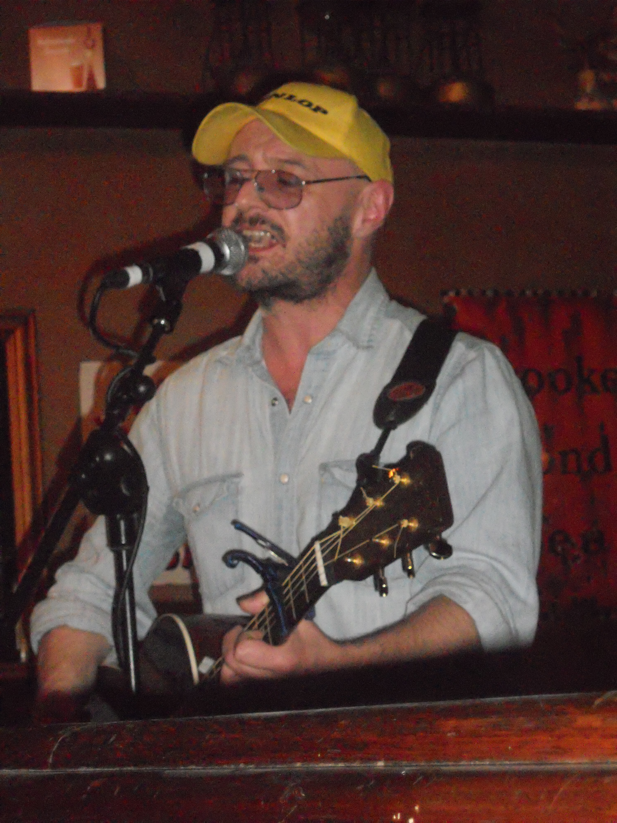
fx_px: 2567
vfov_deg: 18.2
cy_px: 412
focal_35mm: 108
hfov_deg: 13.7
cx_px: 308
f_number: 5.9
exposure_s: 1/60
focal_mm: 19.6
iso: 1600
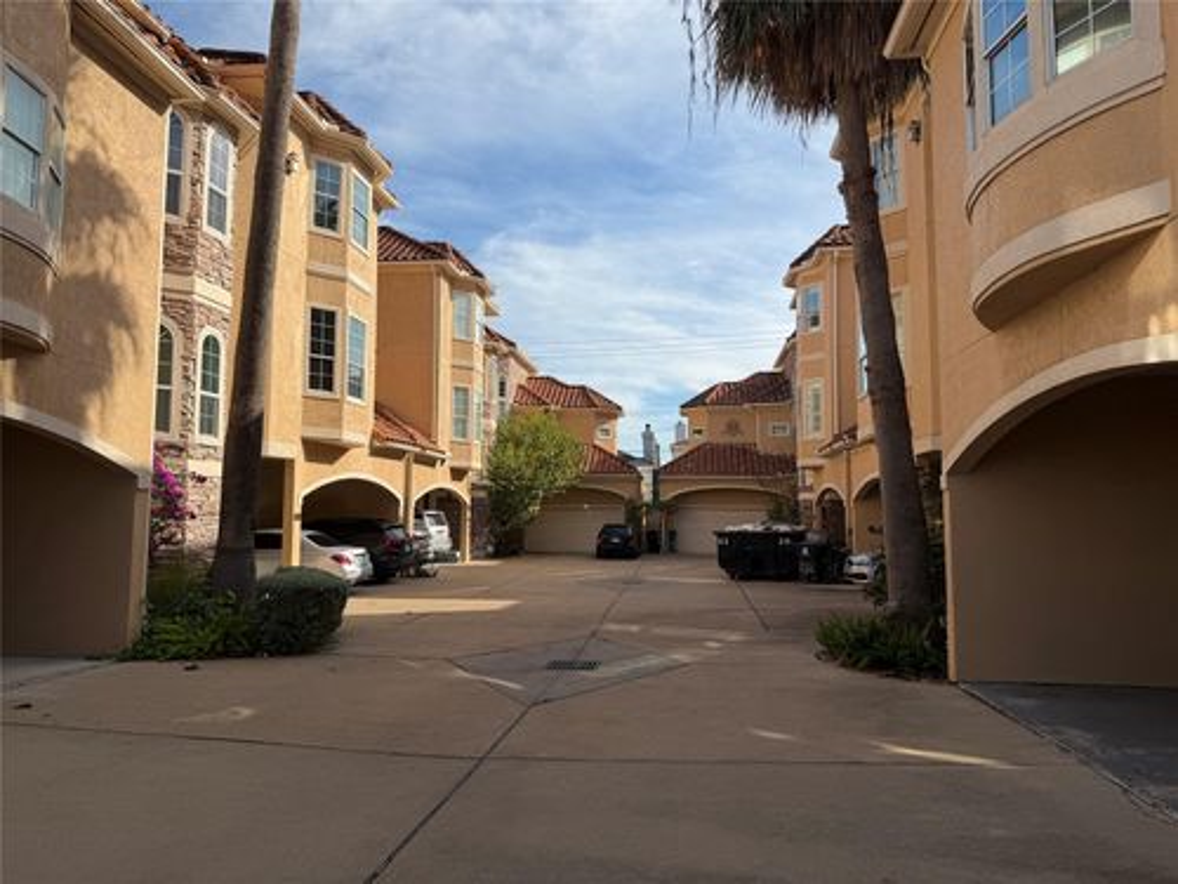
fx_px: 817
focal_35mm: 24
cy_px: 442
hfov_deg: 71.6
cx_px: 589
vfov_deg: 56.8
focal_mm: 6.76
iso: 80
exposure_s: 1/4975
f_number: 1.78
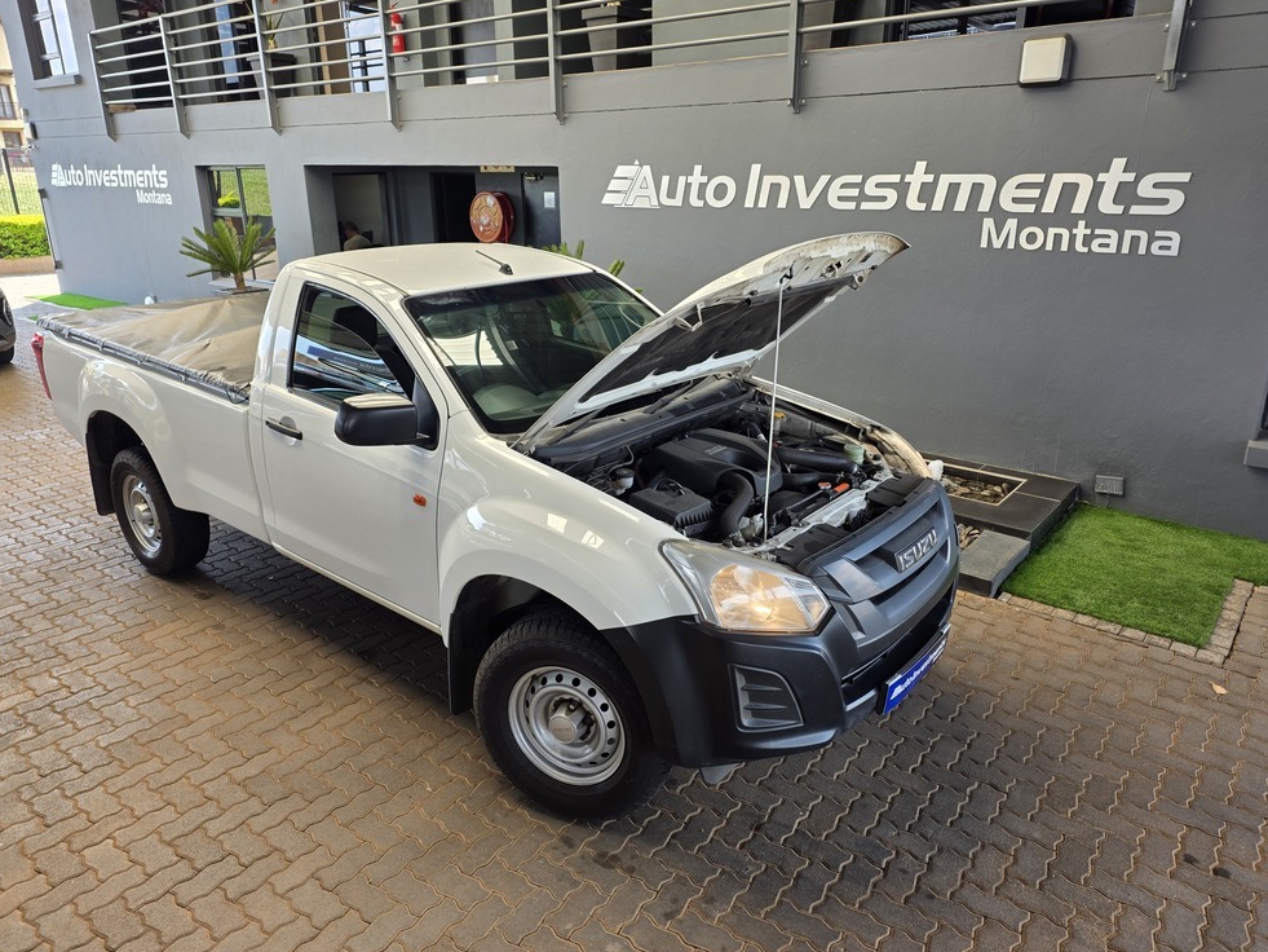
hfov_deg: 71.6
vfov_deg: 56.8
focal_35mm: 24
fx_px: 879
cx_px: 629
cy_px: 460
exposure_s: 1/180
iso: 40
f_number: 1.7
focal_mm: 6.25
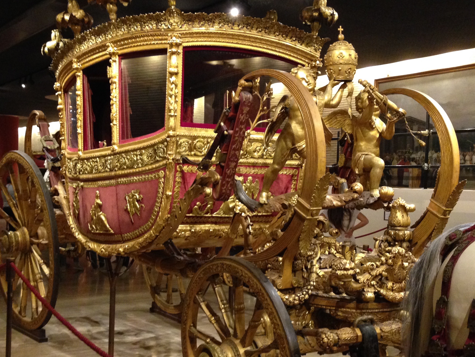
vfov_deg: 29.1
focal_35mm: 50
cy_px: 197
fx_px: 686
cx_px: 223
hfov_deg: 38.2
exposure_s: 1/17
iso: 320
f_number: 2.4
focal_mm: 4.12
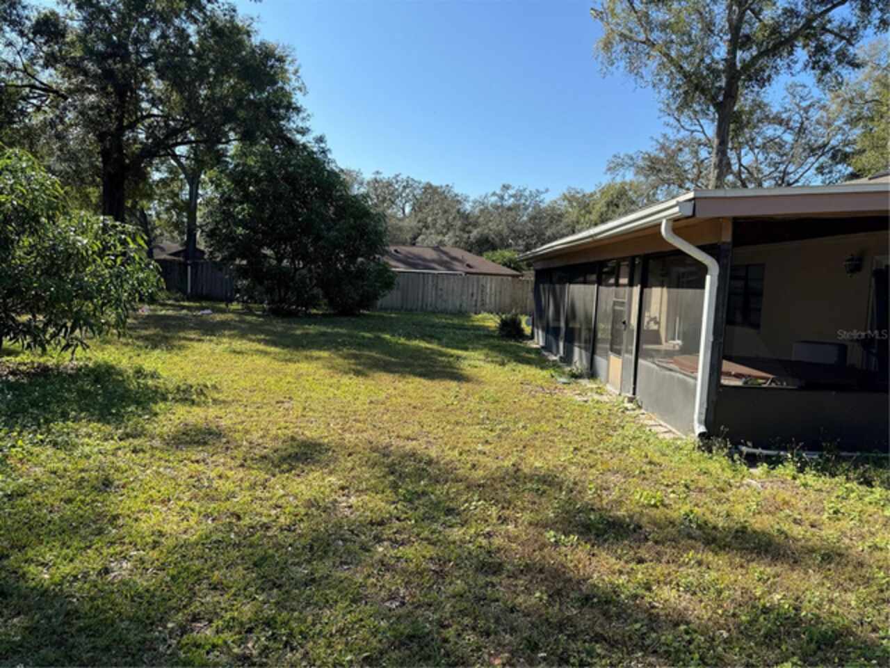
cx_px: 445
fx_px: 617
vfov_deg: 56.8
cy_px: 334
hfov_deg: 71.6
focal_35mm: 24
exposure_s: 1/2252
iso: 80
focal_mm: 6.86
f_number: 1.78
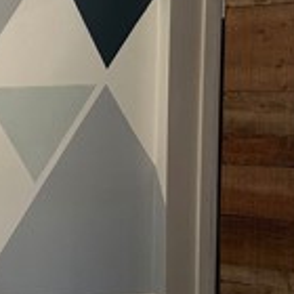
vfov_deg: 17.9
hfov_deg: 16.7
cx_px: -116
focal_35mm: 97
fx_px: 932
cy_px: 168
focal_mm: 6.86
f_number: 1.78
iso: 160
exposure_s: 1/60
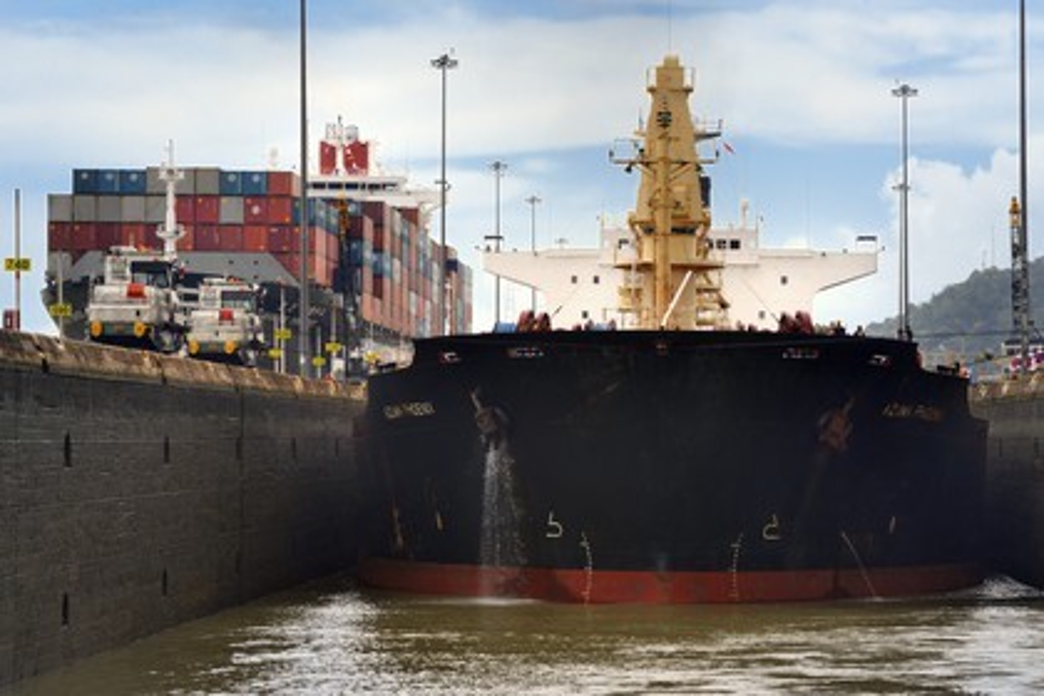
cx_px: 522
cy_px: 348
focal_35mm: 135
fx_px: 3915
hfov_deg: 15.2
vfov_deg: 10.2
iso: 400
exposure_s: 1/200
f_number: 16
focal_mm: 135
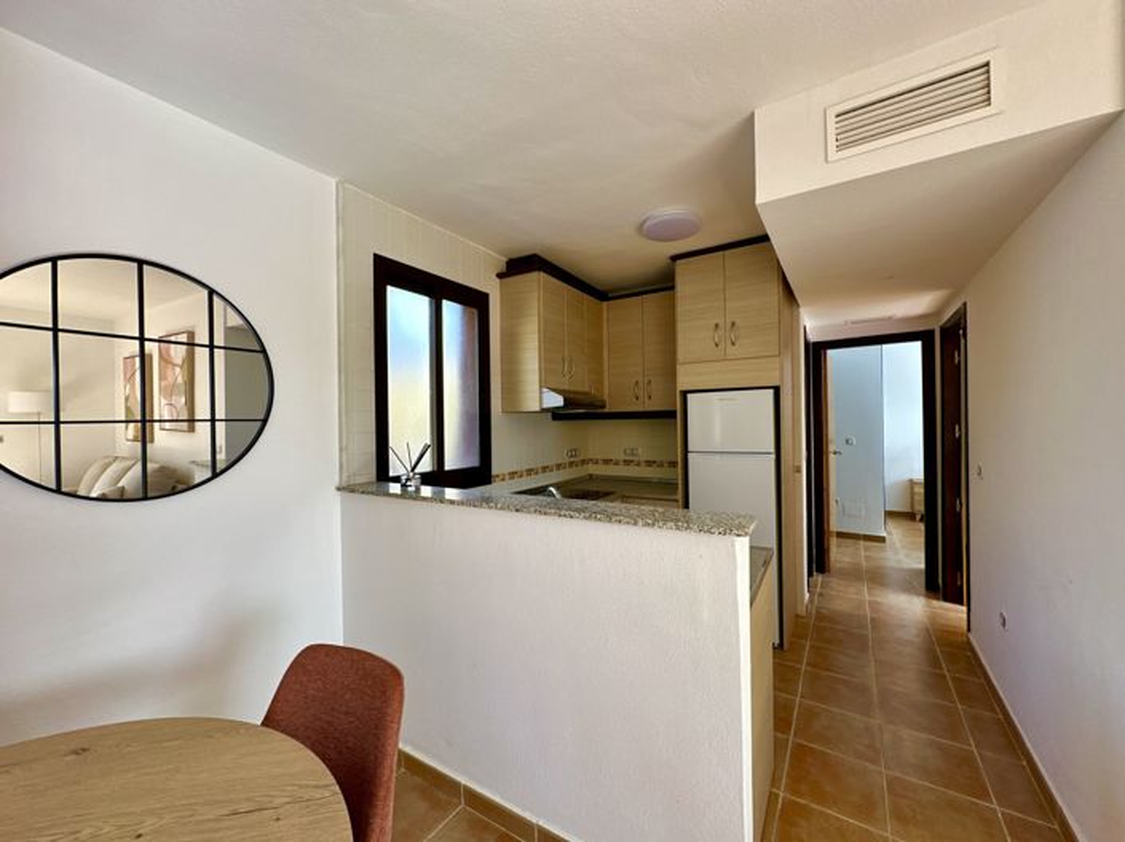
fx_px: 455
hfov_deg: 102.1
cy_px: 421
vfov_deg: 85.6
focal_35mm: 14
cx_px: 562
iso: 40
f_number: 2.2
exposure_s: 1/130
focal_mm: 2.22
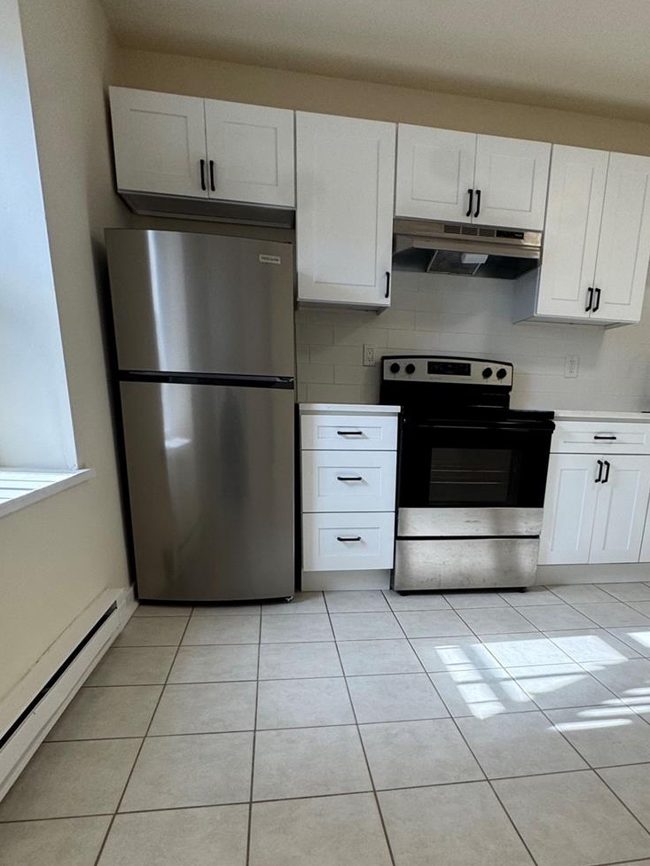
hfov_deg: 60.7
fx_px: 551
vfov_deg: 74.5
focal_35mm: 22
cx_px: 382
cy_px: 564
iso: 64
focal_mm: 2.22
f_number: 2.2
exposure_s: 1/99
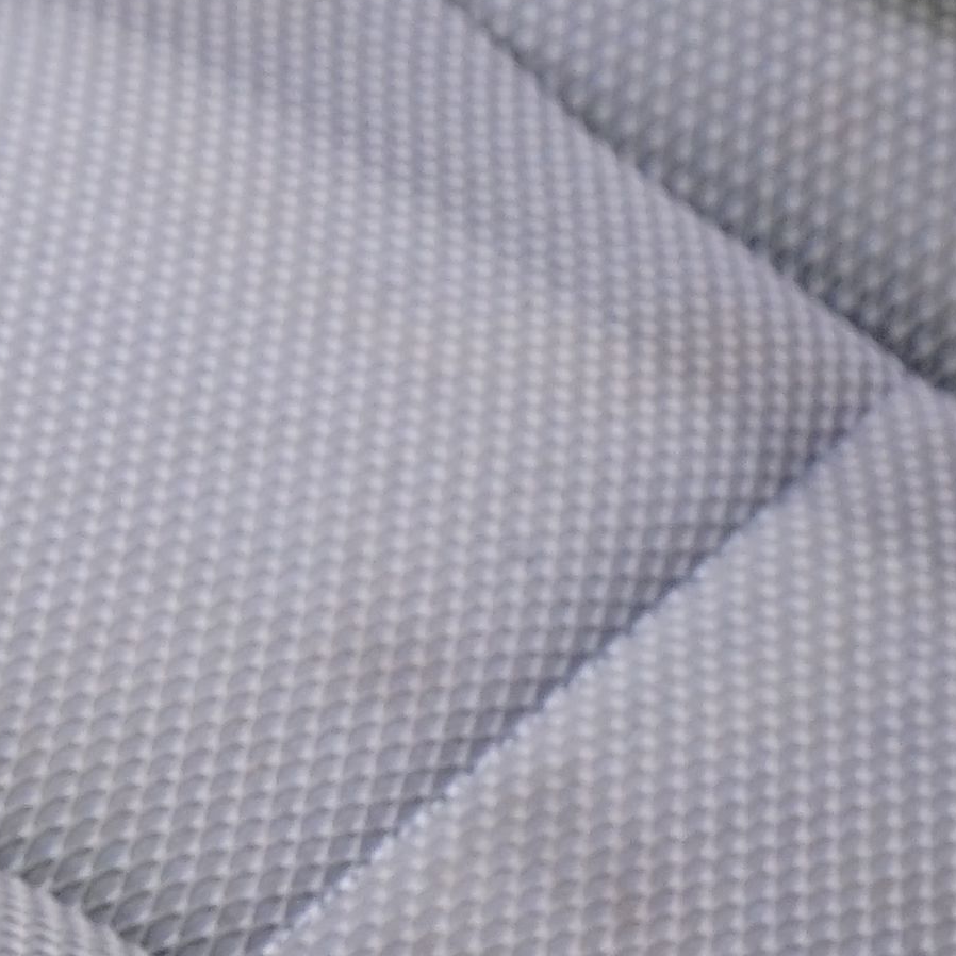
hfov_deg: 7.6
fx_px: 6030
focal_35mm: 193
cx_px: -2130
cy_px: -117
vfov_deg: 9.0
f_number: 8
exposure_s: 1/8
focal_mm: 34
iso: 800
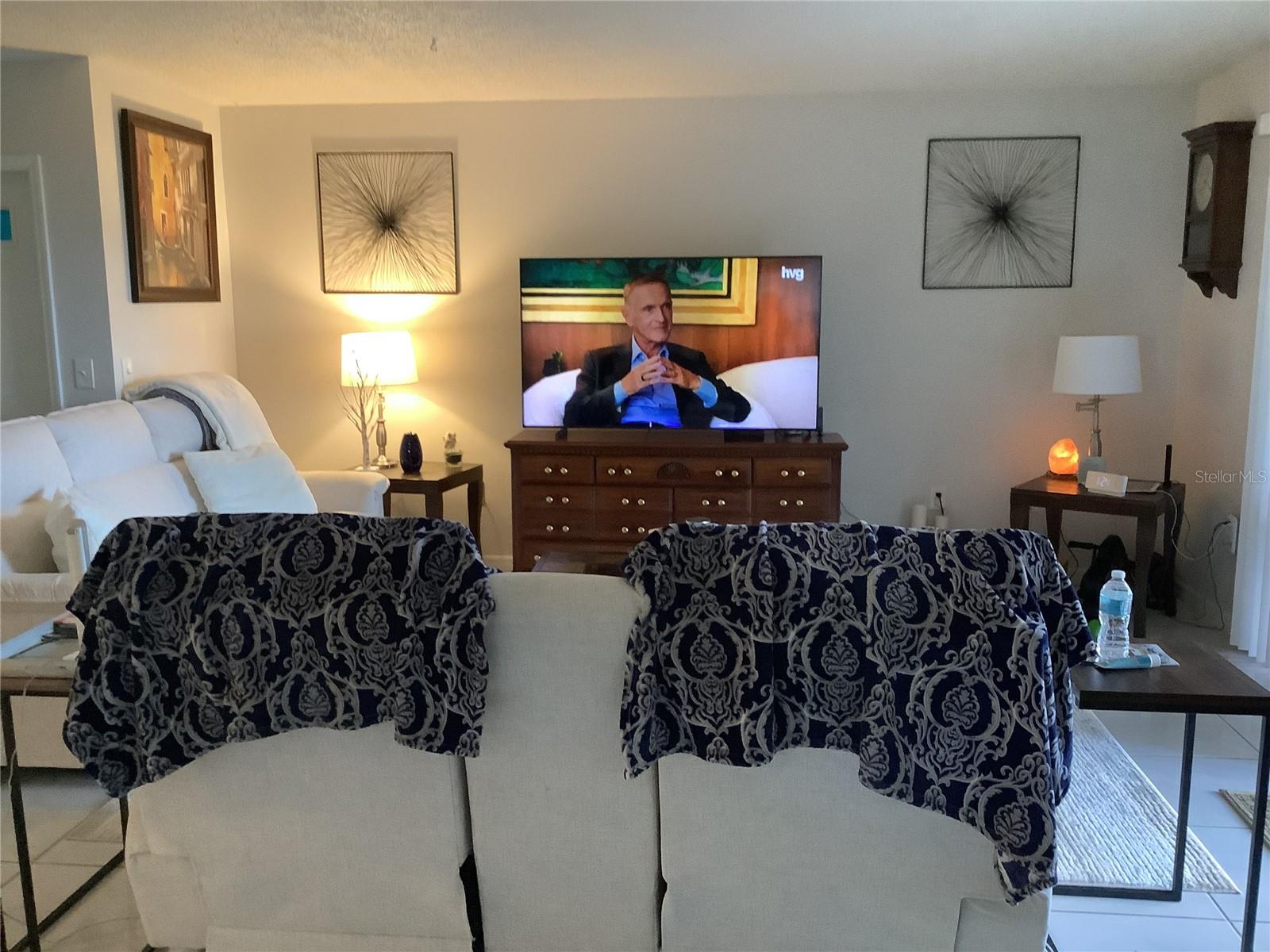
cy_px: 476
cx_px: 635
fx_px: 1137
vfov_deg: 45.4
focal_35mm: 31
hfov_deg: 58.4
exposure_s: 1/40
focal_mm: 3.3
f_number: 2.4
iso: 400
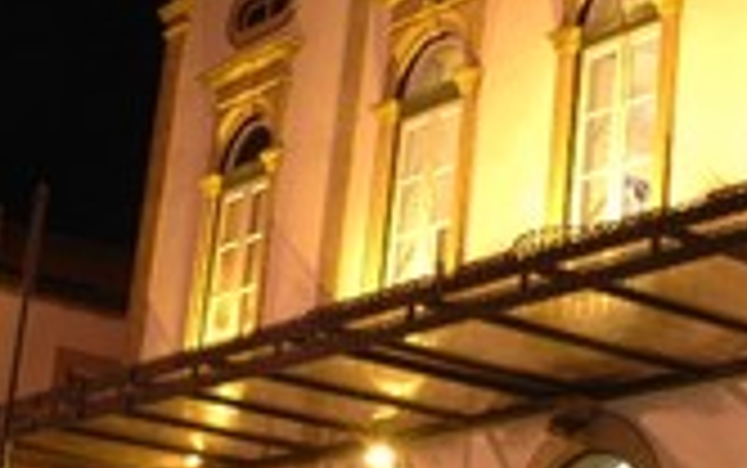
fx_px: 1956
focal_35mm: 96
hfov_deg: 20.5
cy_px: 171
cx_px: 850
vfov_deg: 13.6
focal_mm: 18
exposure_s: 4
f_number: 10
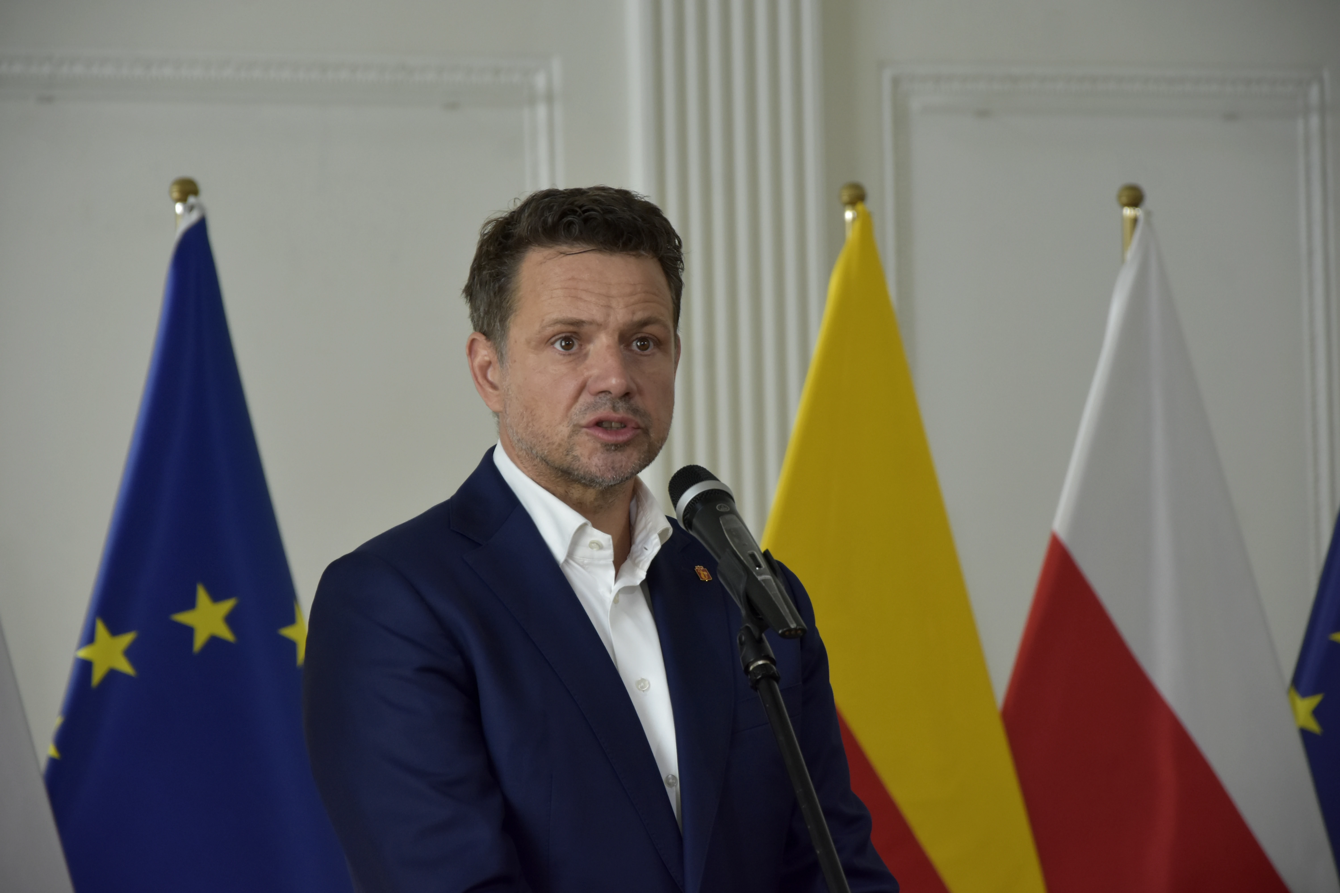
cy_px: 446
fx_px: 5862
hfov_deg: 13.0
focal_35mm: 158
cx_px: 670
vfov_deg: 8.7
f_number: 5.6
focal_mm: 105
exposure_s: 1/125
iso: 800
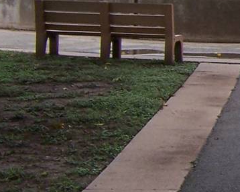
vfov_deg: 10.4
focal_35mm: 144
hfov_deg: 12.1
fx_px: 1022
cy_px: -81
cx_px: 453
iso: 80
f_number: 3.4
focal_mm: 5.5
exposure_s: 1/180
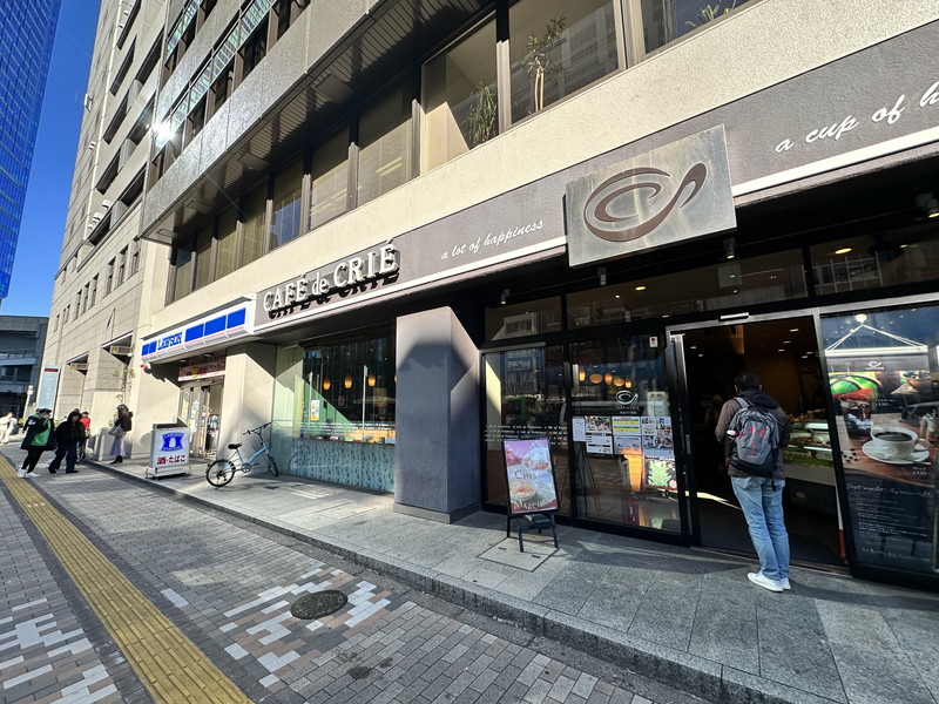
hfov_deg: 102.1
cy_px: 352
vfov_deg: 85.7
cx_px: 470
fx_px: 380
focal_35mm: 14
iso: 50
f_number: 2.2
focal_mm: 2.22
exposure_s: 1/720
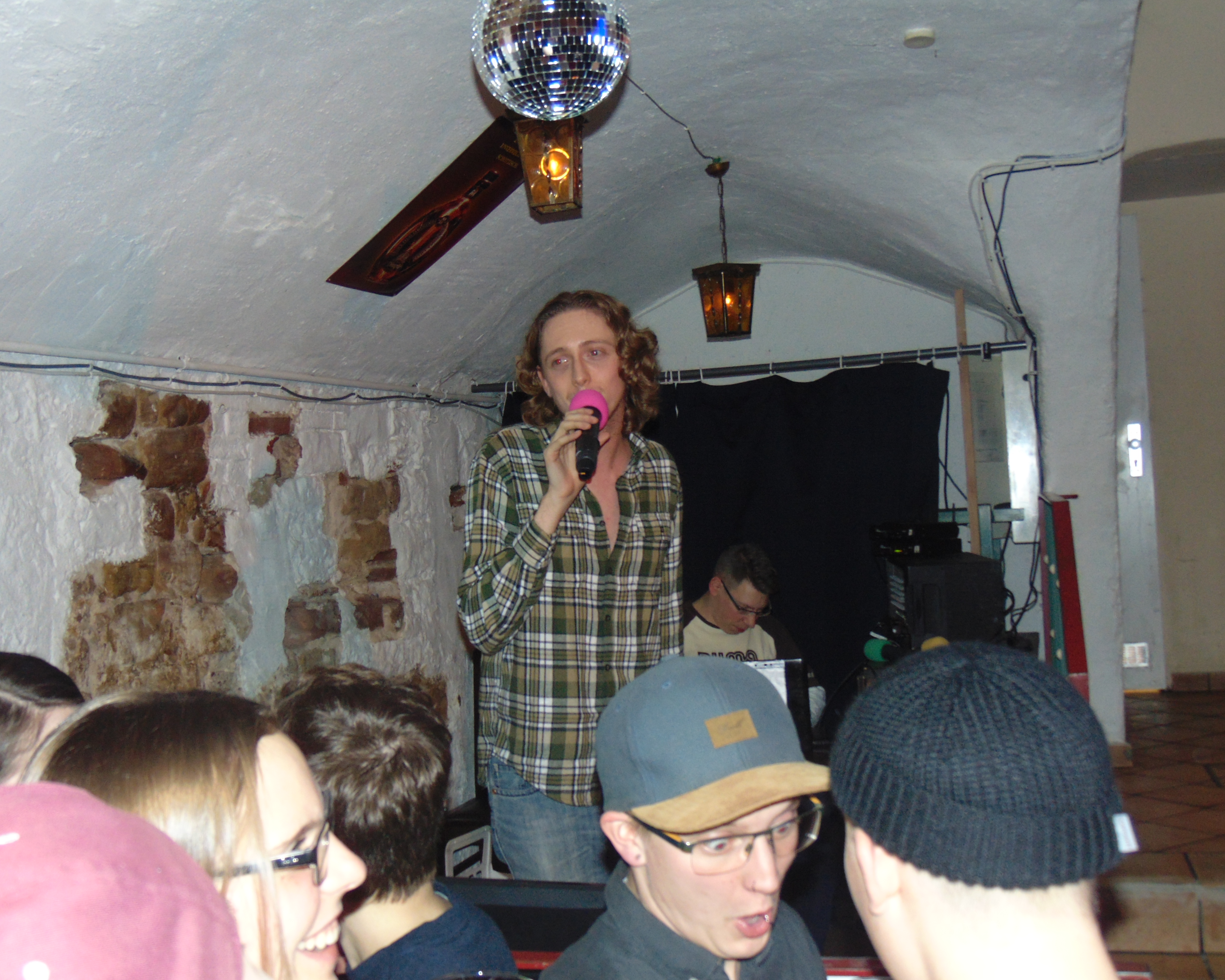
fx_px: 1595
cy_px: 492
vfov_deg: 34.1
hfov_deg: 42.0
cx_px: 578
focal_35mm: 44
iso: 200
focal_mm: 7.6
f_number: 3.3
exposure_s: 1/8
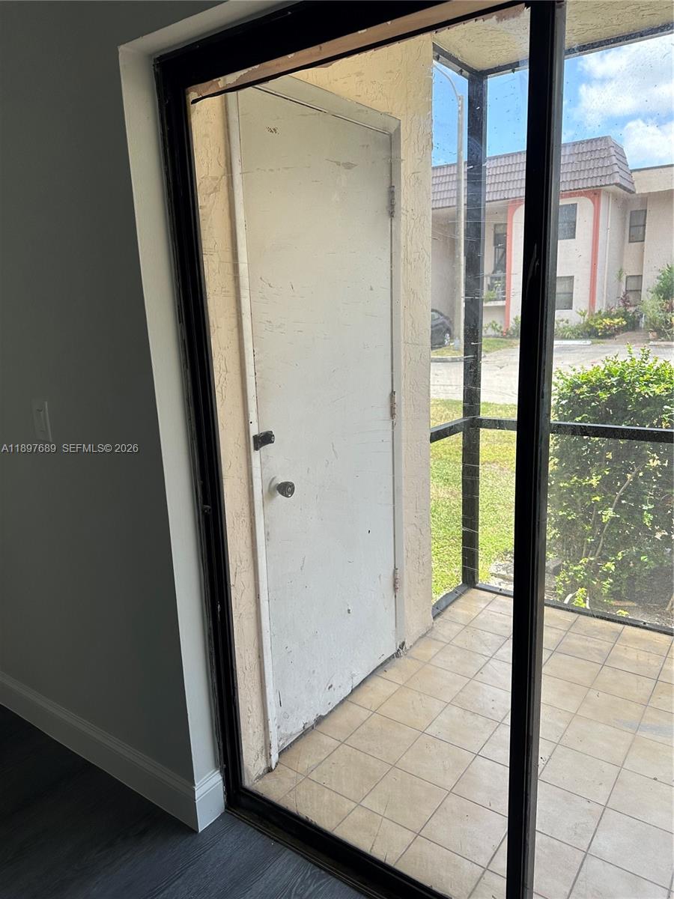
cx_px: 337
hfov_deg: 56.8
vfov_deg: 71.6
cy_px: 450
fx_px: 623
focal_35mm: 24
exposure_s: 1/452
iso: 80
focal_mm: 6.86
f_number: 1.78
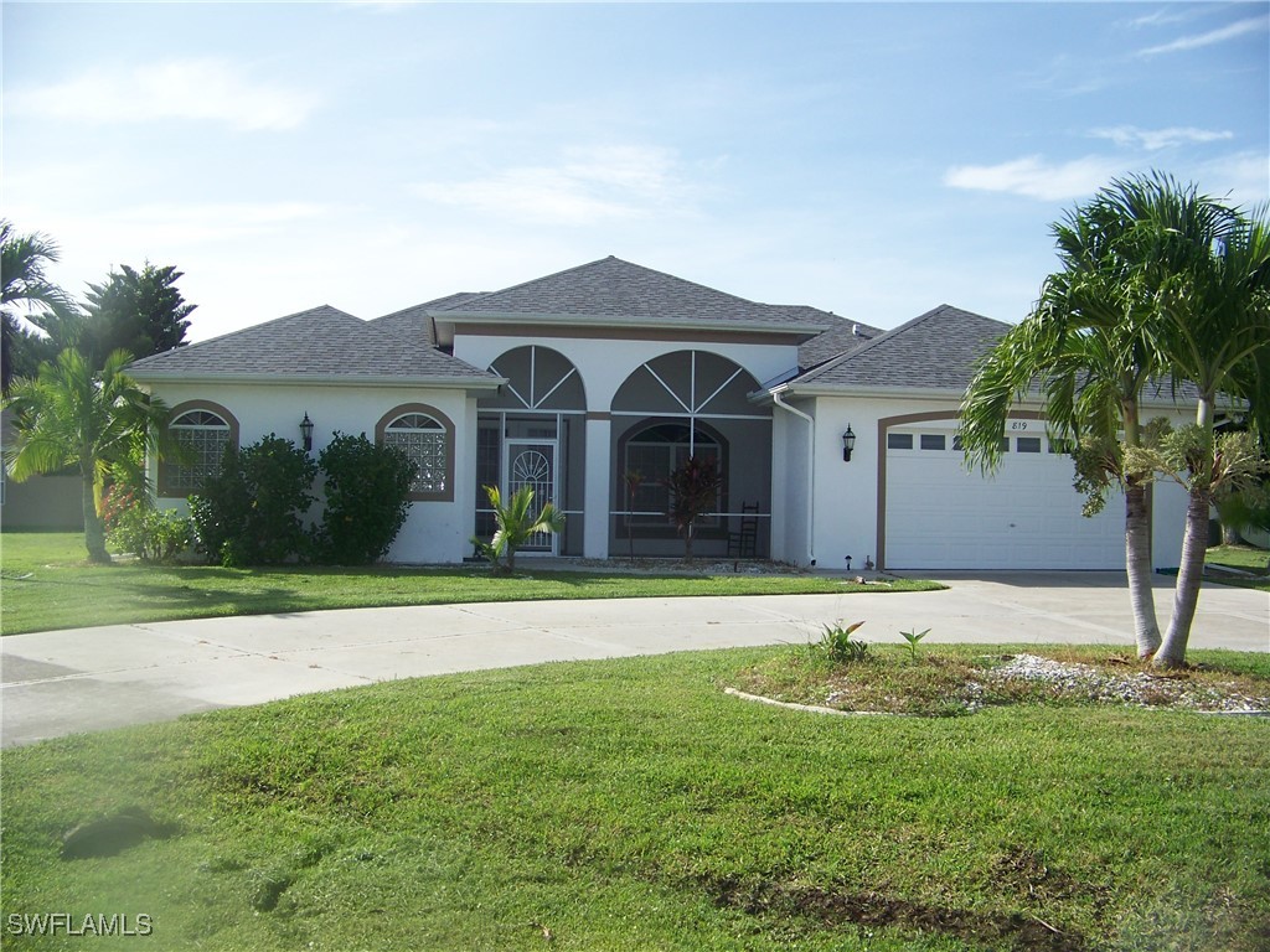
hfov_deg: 51.4
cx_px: 635
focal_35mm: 36
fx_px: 1321
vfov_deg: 39.7
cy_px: 476
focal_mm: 5.85
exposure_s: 1/800
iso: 64
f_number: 2.8
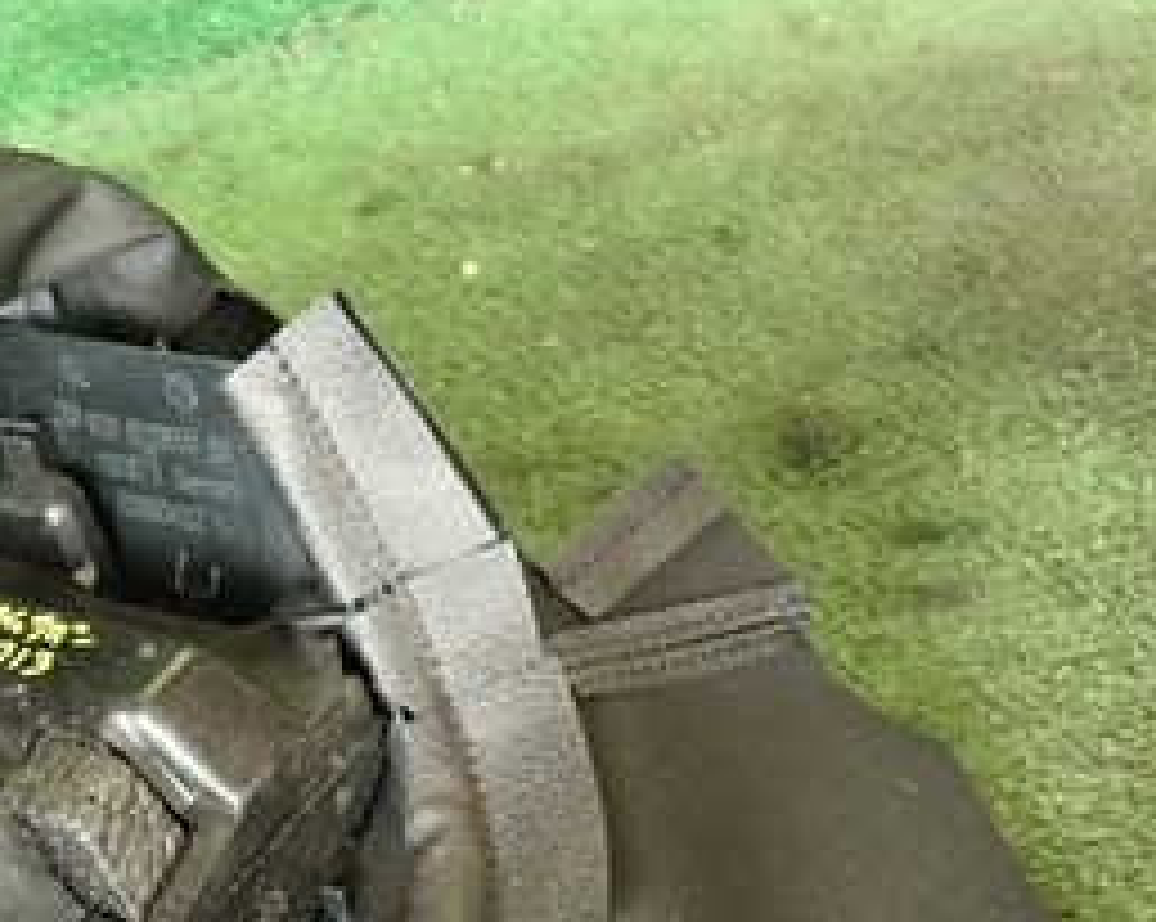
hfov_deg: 30.4
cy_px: 998
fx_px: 1948
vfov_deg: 24.9
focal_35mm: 57
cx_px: -36
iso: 200
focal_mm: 4.5
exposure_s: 1/40
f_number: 2
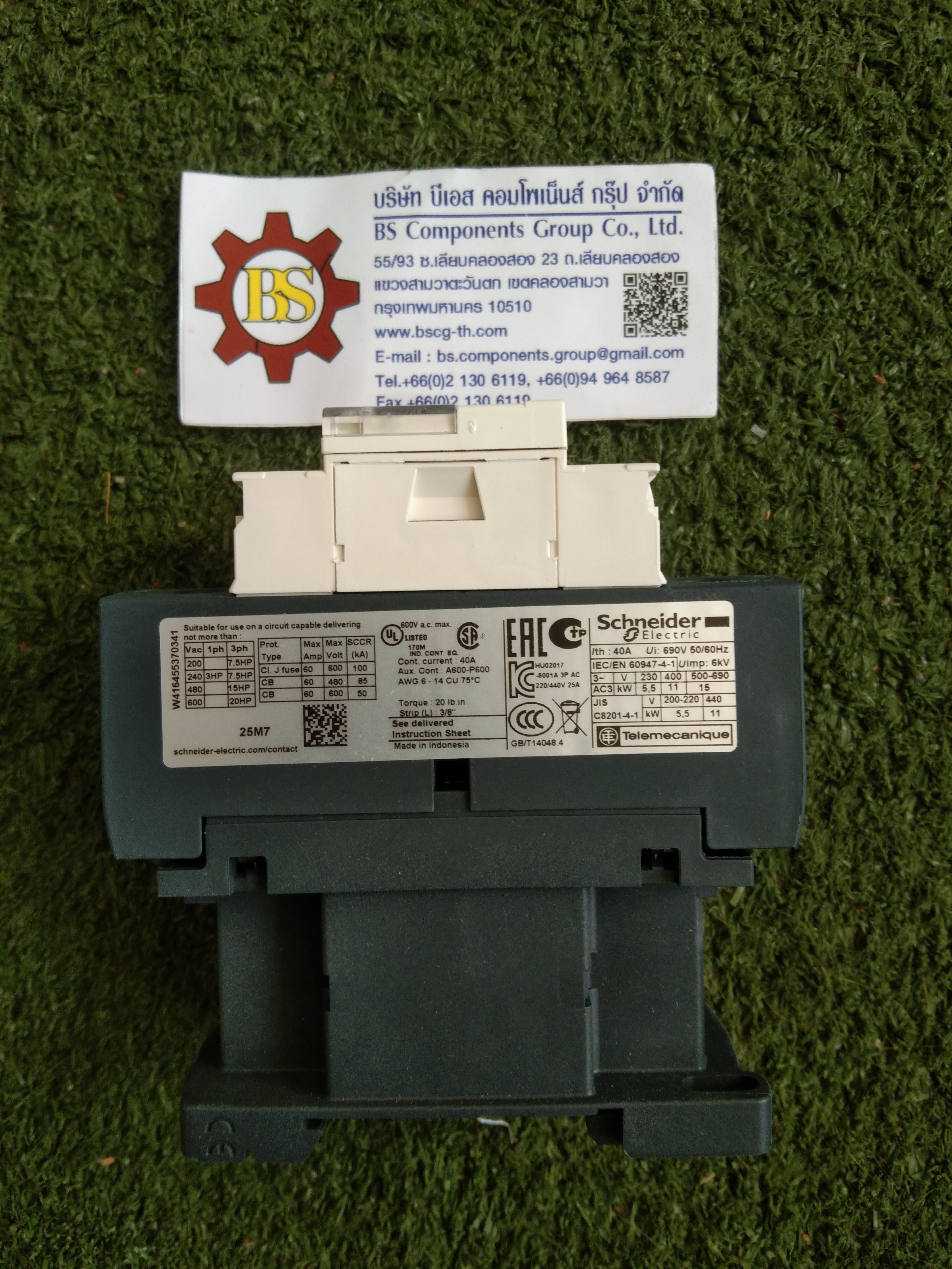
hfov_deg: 46.8
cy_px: 634
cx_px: 476
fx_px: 1100
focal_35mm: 30
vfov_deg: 60.0
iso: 78
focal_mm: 3.65
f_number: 2.2
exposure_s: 1/100
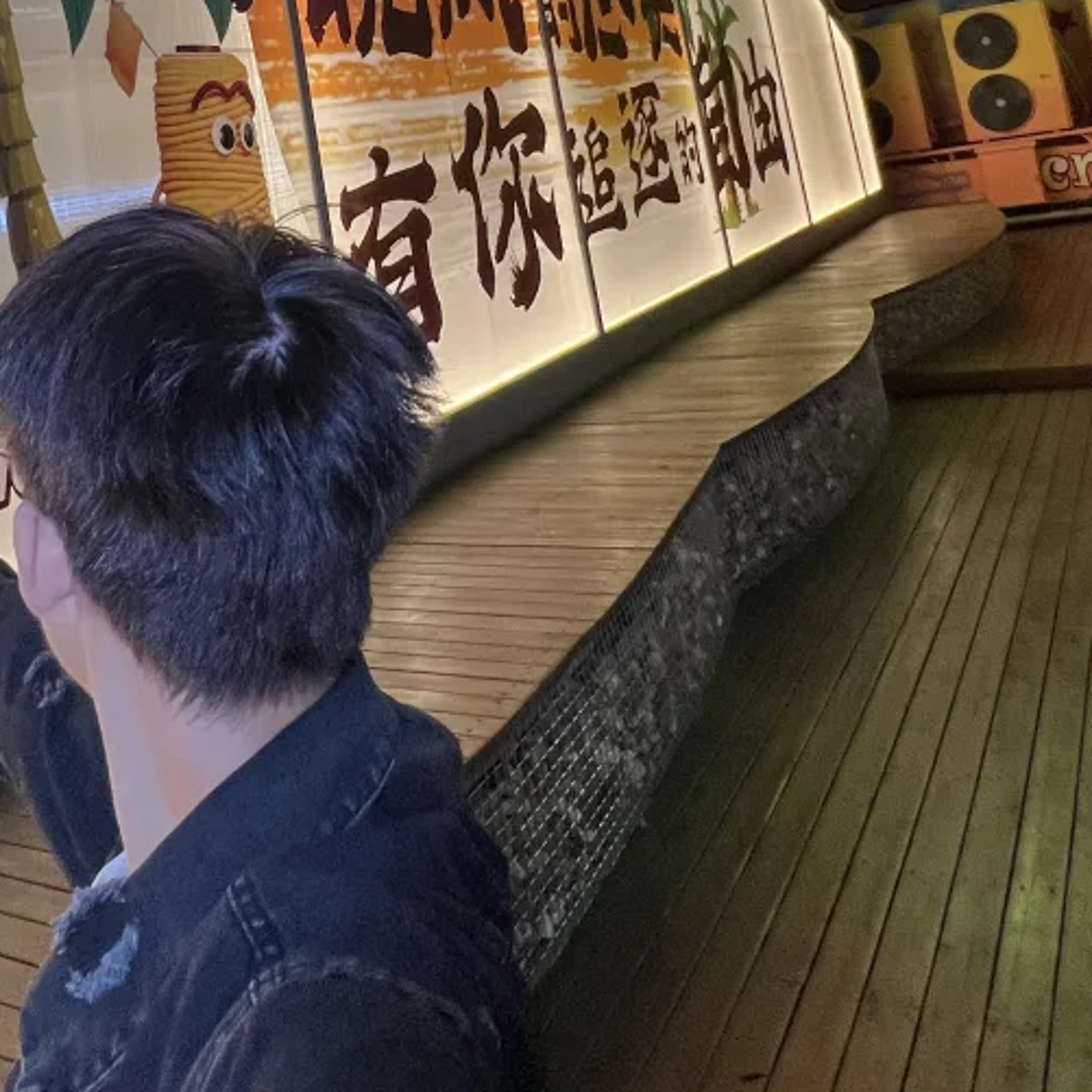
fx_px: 1178
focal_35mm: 33
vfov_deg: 42.5
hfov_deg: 48.5
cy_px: -13
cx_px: 329
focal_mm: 1.57
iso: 160
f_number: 1.8
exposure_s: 1/100
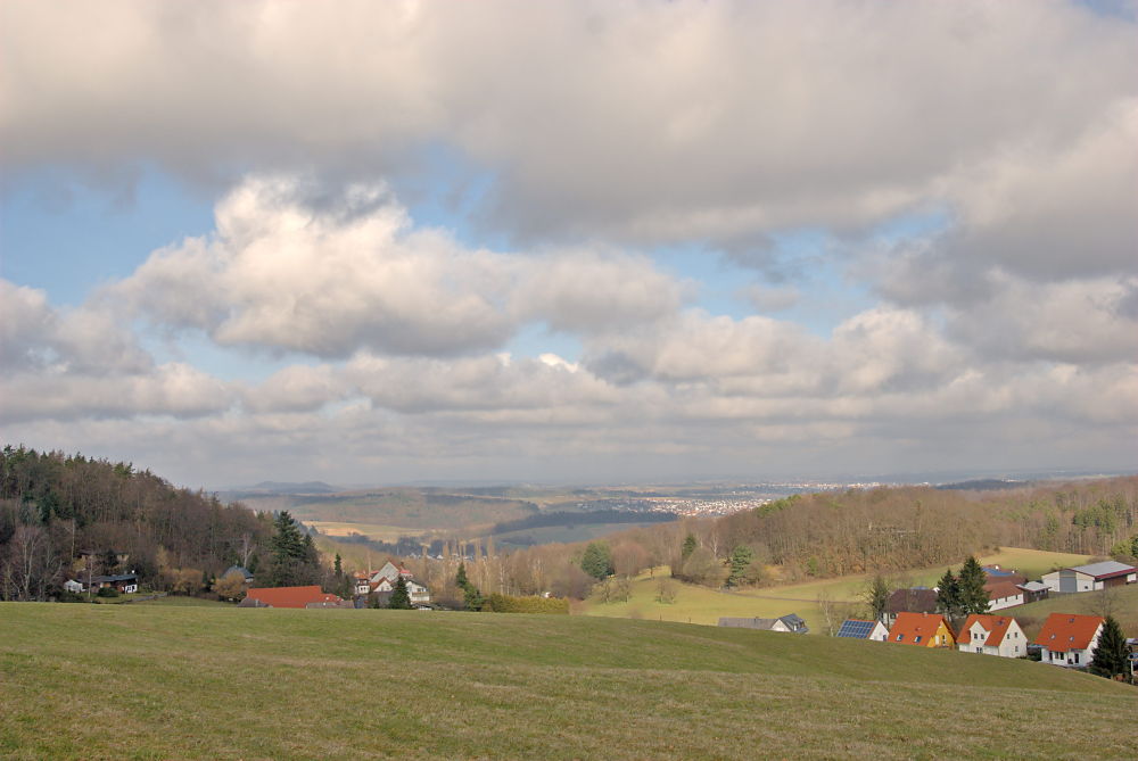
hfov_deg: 46.4
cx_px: 569
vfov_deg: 32.0
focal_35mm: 42
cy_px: 380
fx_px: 1329
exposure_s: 1/640
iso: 125
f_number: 7.1
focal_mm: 28
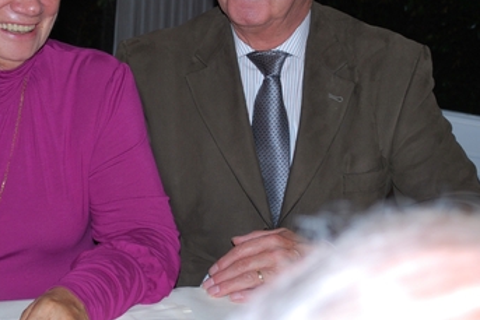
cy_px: 97
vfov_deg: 16.2
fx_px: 1120
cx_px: 200
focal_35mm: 84
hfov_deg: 24.2
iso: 200
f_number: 5
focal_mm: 32
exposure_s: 1/60
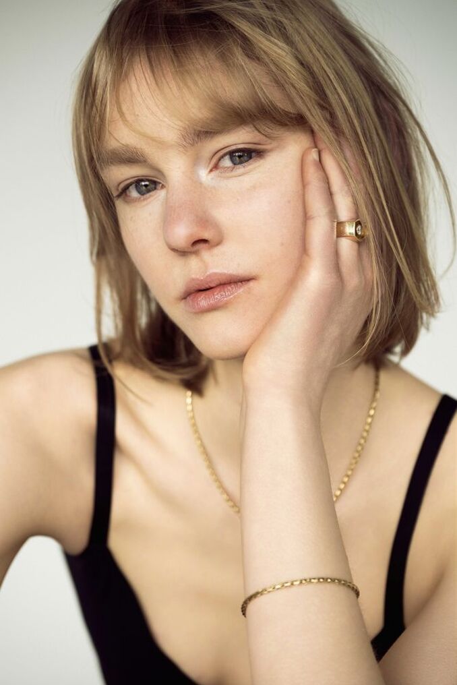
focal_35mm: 85
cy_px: 342
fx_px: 1617
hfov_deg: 16.1
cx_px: 228
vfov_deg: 23.9
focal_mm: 85
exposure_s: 1/200
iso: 250
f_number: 4
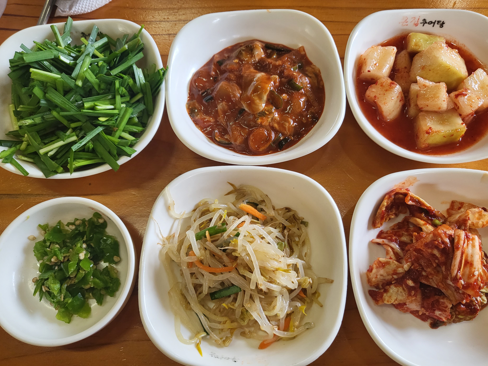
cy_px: 187
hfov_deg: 63.4
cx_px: 253
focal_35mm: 28
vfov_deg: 49.7
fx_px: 395
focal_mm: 4.25
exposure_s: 1/120
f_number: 1.8
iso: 250
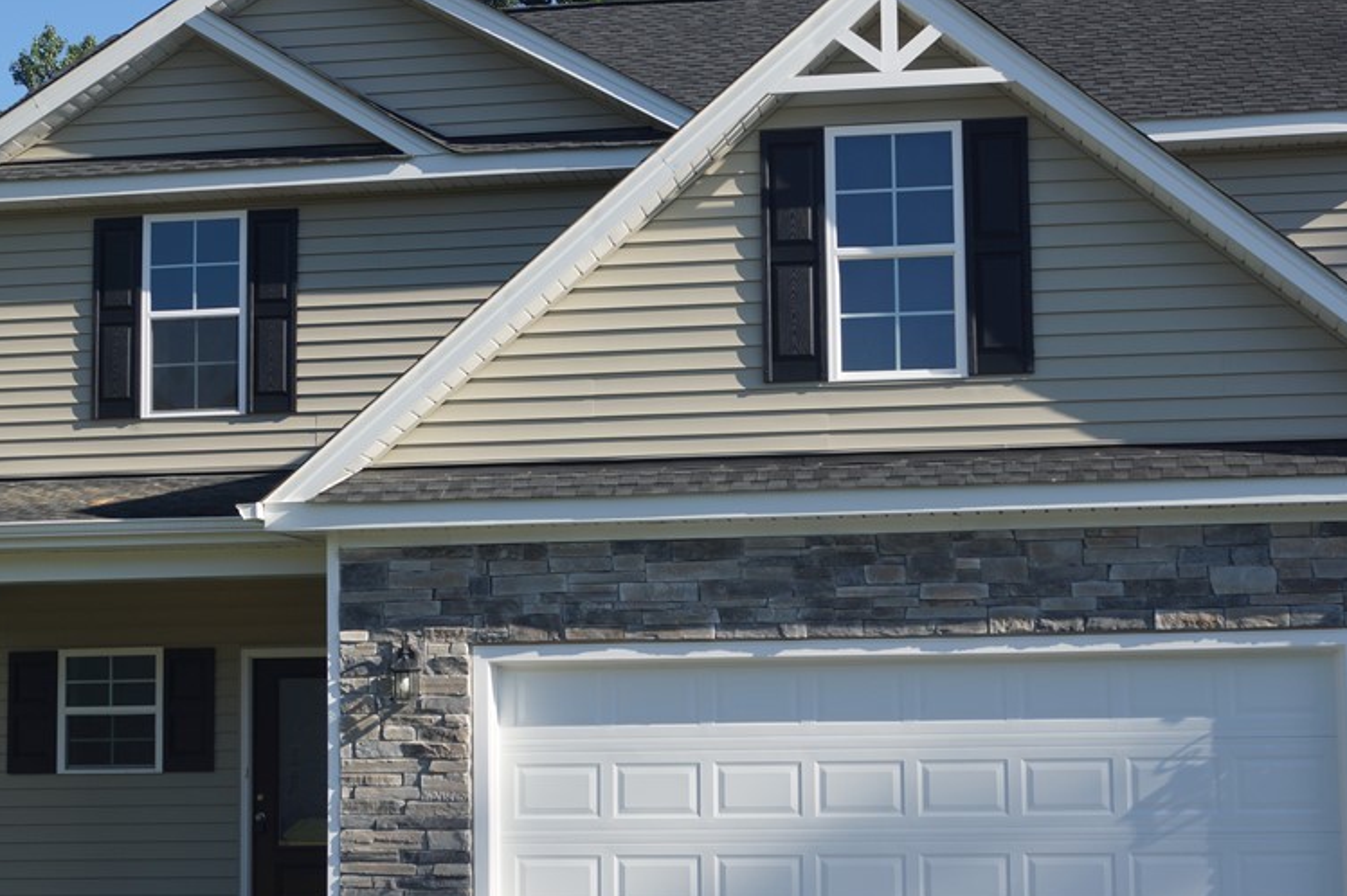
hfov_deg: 32.9
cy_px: 504
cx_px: 645
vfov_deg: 22.2
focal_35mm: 61
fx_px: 2281
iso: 100
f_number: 9
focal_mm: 28
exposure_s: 1/250
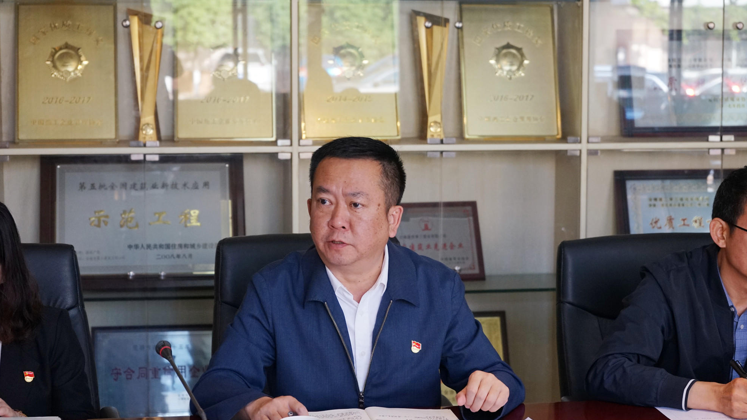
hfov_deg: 28.6
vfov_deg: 16.3
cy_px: 203
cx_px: 372
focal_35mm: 74
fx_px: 1466
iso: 1600
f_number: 5.6
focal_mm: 70
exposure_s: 1/160
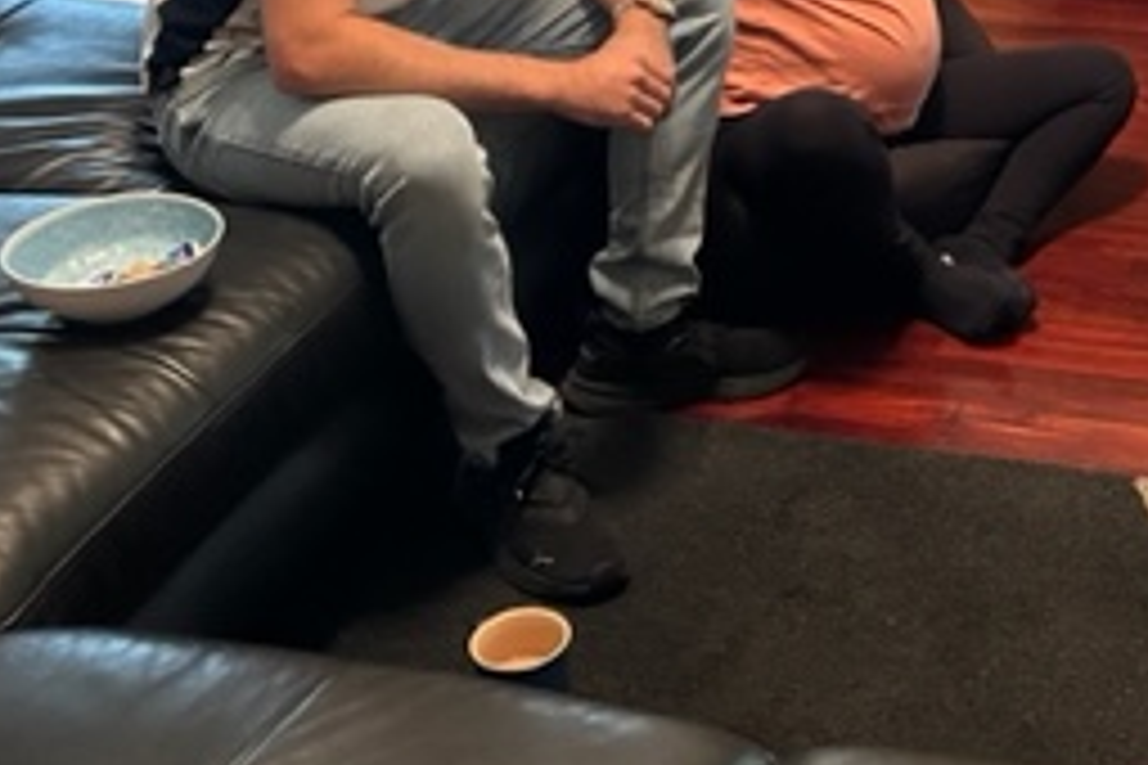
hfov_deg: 28.4
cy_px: -117
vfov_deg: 19.1
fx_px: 2168
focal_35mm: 68
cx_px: 1058
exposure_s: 1/50
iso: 500
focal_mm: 5.7
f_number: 1.5
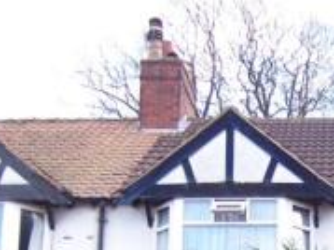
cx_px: 370
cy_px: 314
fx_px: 723
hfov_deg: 24.2
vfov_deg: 18.4
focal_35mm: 75
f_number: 2.8
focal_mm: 3.8
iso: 64
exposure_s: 1/80
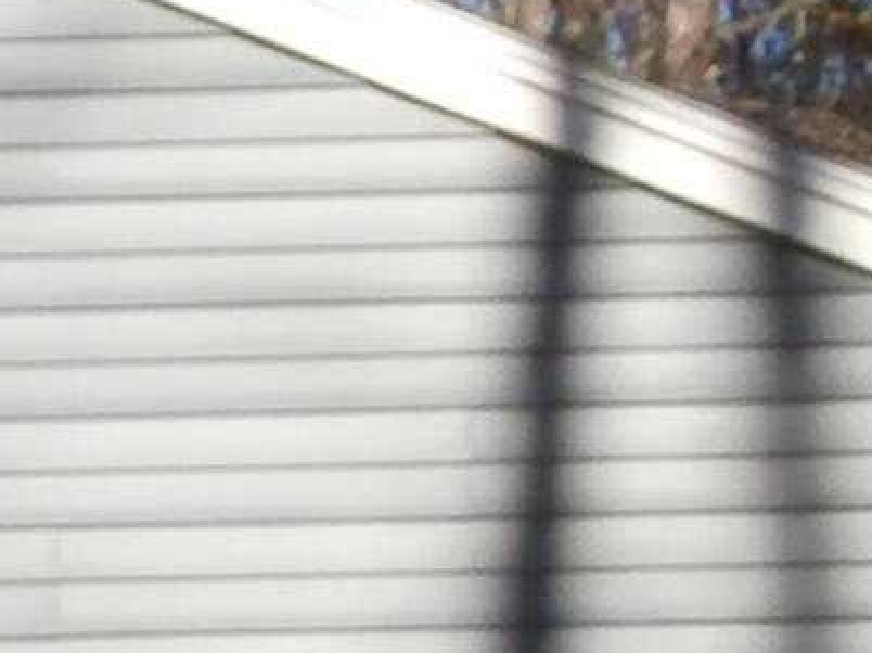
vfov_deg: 6.4
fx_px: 5639
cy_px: 1267
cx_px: -859
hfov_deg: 8.4
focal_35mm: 224
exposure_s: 1/640
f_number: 3.5
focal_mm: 5.36
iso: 100
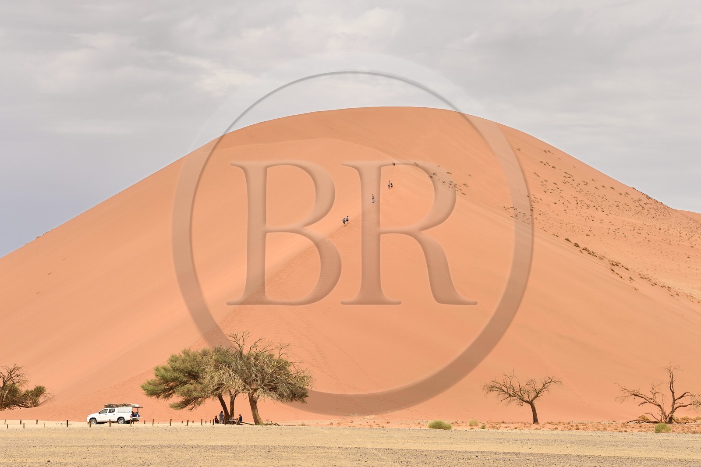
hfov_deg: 17.6
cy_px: 234
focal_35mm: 116
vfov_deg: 11.8
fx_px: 2258
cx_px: 350
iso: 800
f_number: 7.1
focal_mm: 116
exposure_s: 1/3200
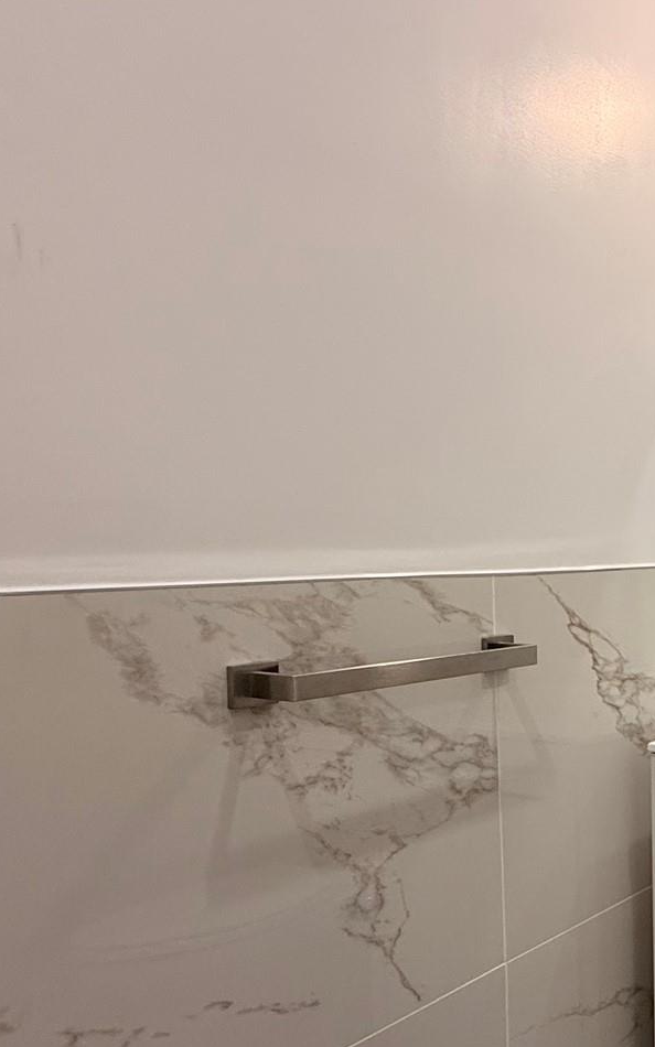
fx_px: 914
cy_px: 592
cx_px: 924
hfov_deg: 28.9
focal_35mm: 32
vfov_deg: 59.4
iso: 160
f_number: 2.2
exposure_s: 1/120
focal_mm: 2.22
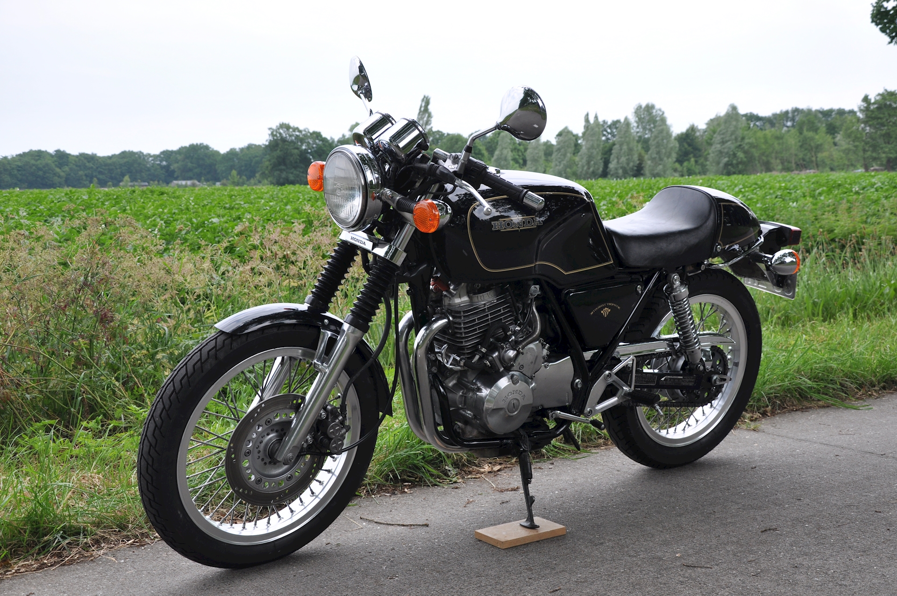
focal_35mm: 48
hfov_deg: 41.2
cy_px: 298
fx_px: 1194
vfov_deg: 28.0
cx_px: 448
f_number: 8
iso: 200
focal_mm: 32
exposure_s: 1/250
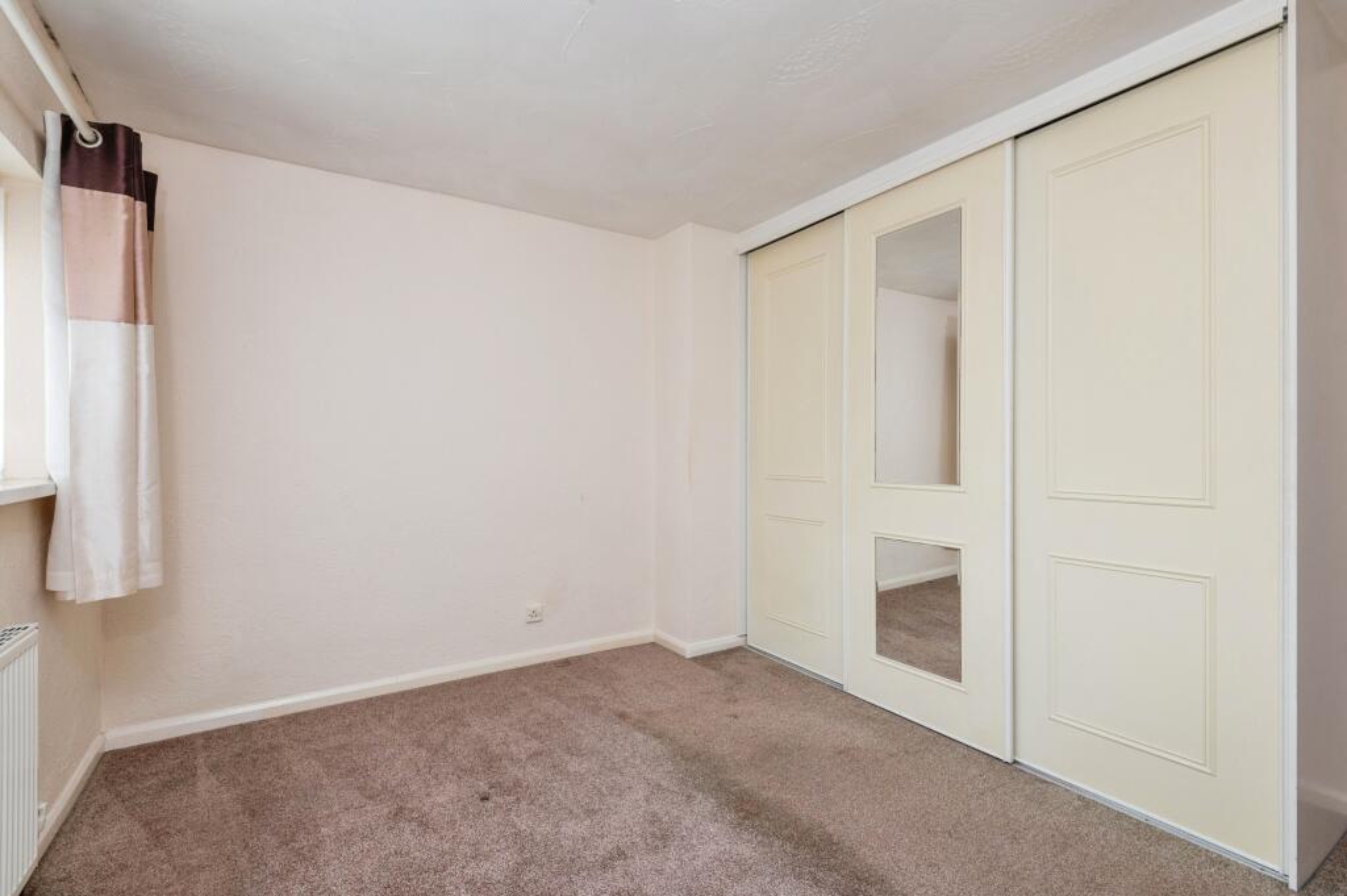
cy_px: 448
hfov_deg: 96.8
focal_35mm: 16
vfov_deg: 73.7
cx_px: 674
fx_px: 598
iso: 320
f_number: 8
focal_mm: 16
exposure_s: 1/100
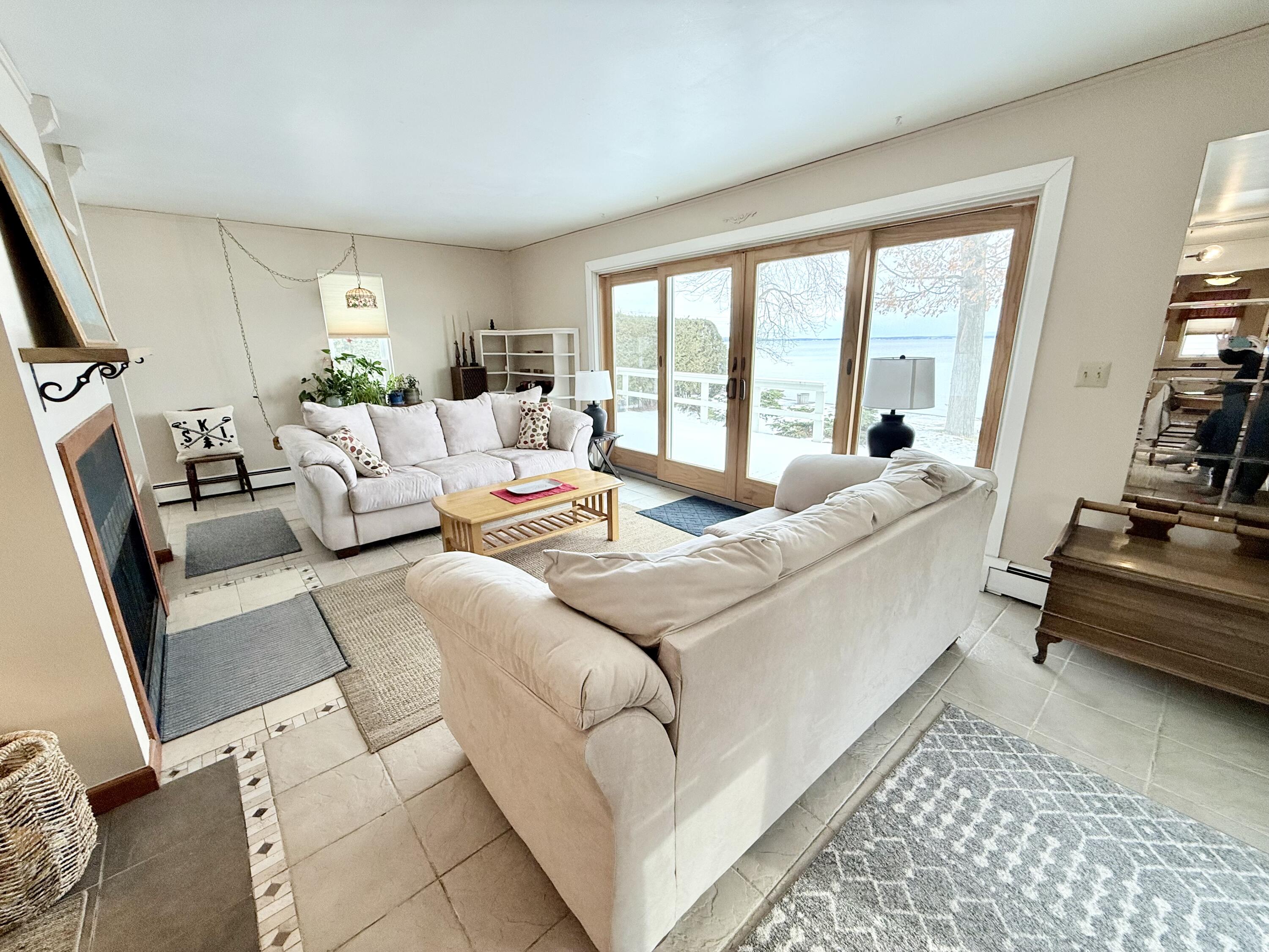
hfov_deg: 102.1
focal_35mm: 14
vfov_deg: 85.7
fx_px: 513
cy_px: 476
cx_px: 634
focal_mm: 2.22
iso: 64
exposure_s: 1/133
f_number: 2.2
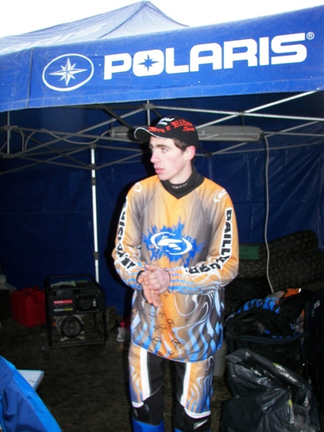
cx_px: 162
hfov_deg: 39.7
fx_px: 449
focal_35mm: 36
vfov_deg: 51.4
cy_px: 216
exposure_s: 1/30
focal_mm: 6
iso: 100
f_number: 2.8
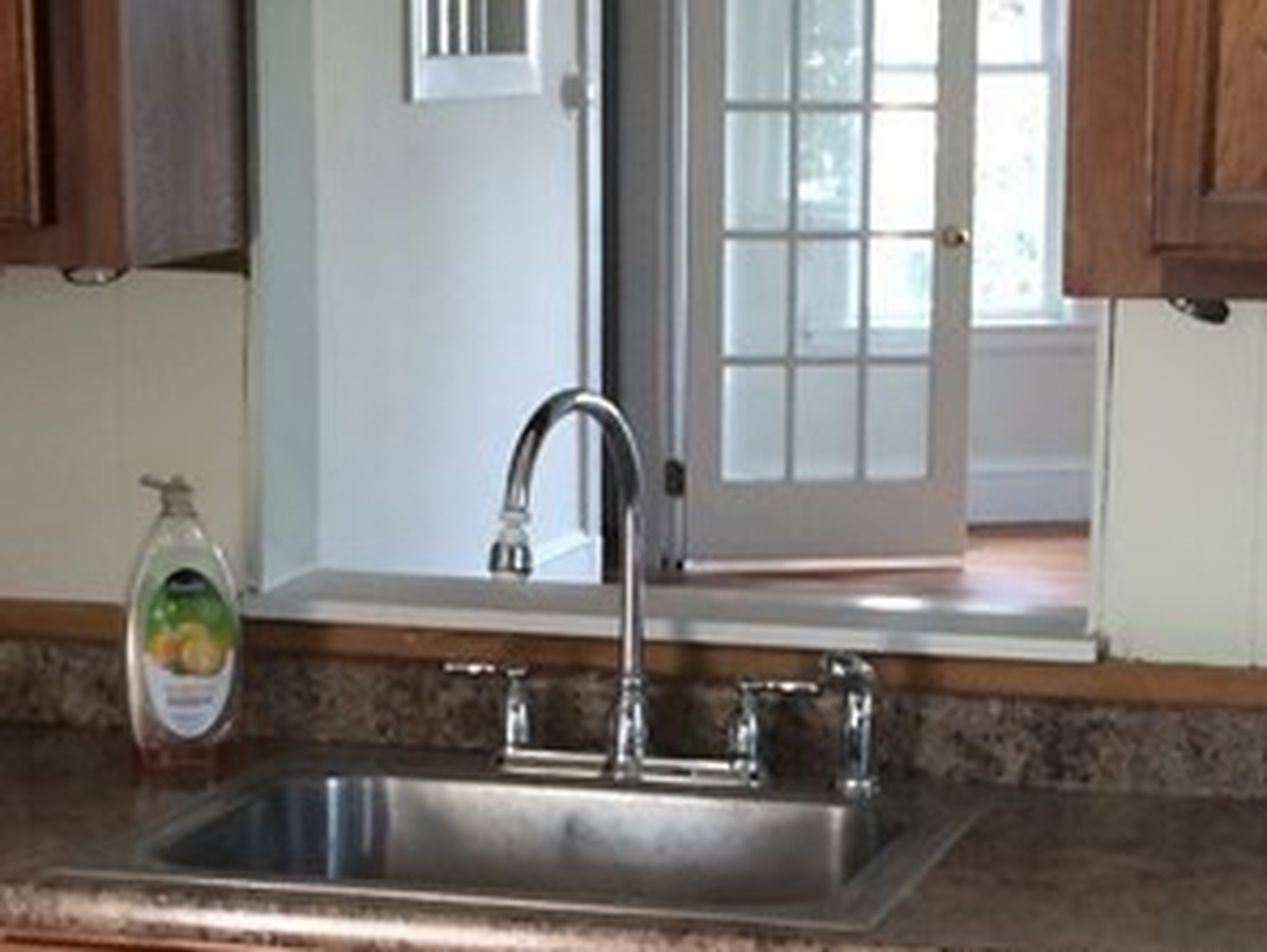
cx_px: 751
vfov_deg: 14.7
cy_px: 811
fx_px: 3662
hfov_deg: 19.6
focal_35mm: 100
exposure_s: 1/30
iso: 100
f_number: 2.2
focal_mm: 4.15
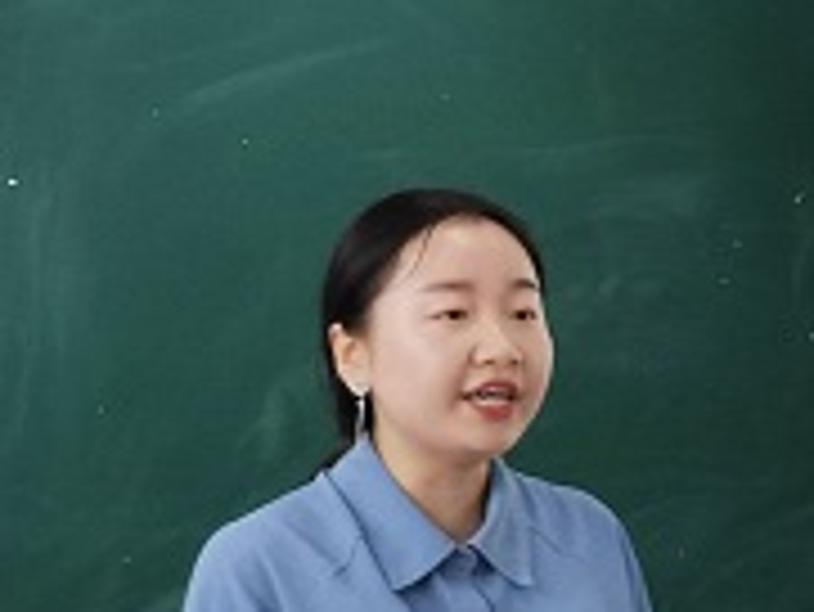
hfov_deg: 7.3
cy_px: 639
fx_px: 6306
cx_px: 1156
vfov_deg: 5.5
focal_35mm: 268
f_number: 1.6
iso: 125
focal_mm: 7.48
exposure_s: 1/50
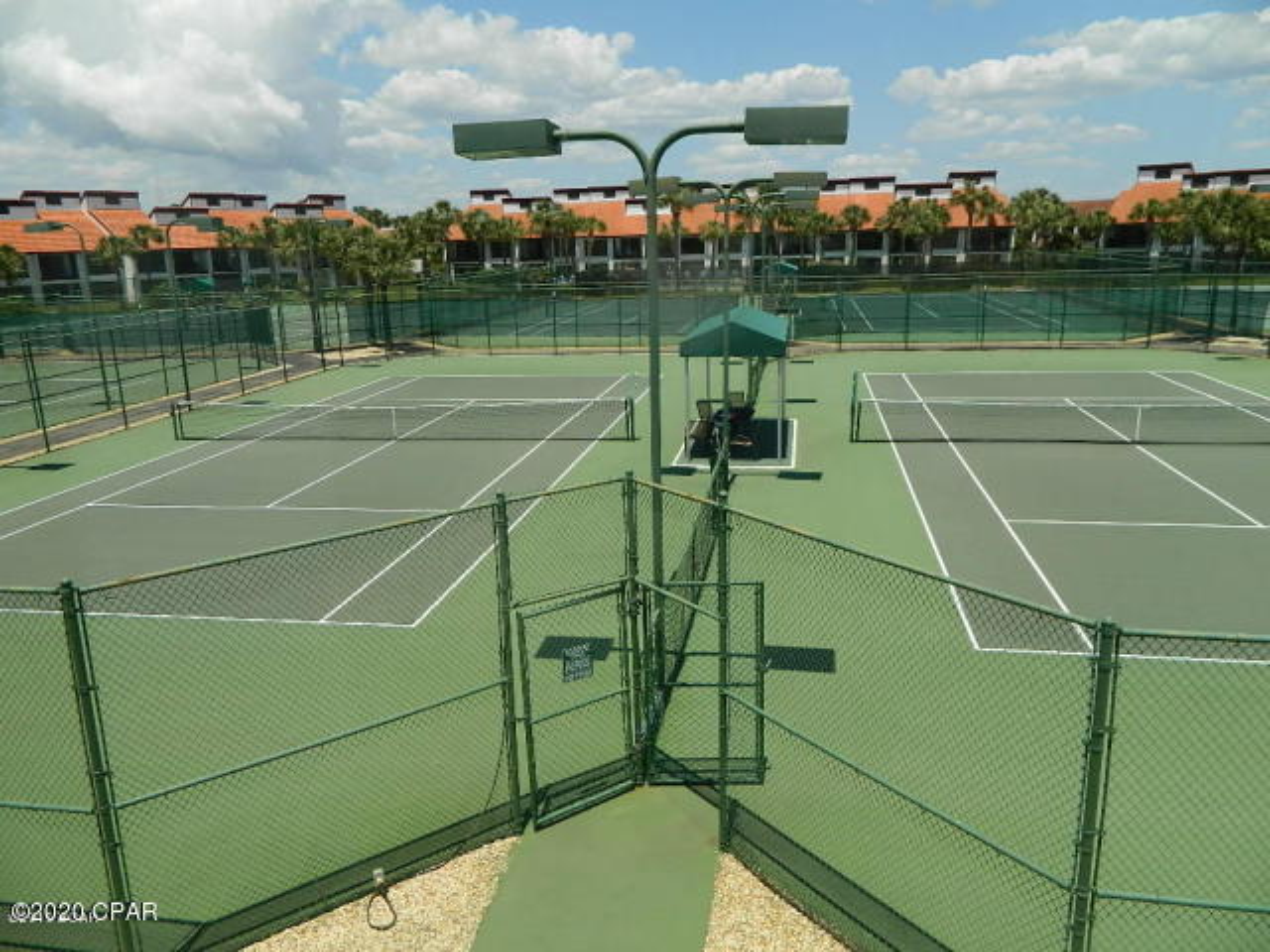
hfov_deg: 69.4
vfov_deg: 54.9
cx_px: 635
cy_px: 476
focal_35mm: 25
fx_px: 917
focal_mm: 4.5
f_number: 3.1
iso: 80
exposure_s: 1/800
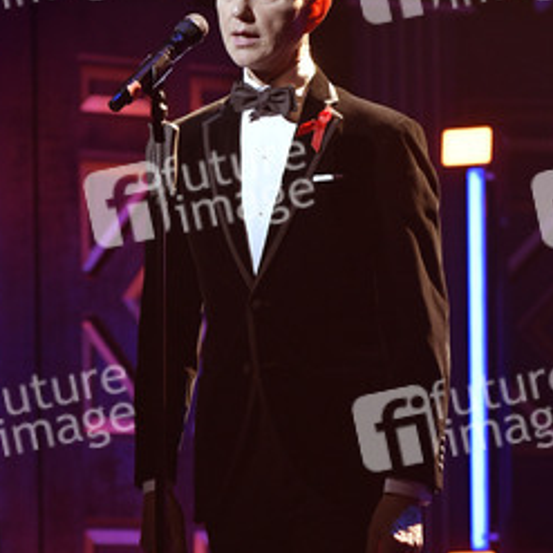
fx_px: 4970
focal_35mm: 275
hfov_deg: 6.4
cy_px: 307
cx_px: 264
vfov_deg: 6.4
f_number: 5.6
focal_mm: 200
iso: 3200
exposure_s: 1/200
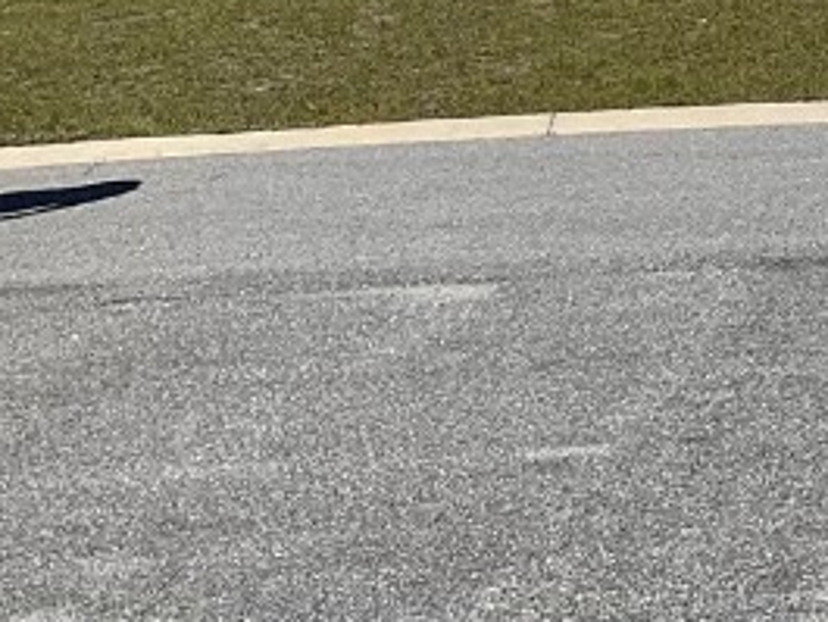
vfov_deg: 12.7
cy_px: -234
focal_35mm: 112
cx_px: 1431
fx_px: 2680
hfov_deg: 15.4
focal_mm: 3
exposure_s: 1/3788
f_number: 1.8
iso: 16
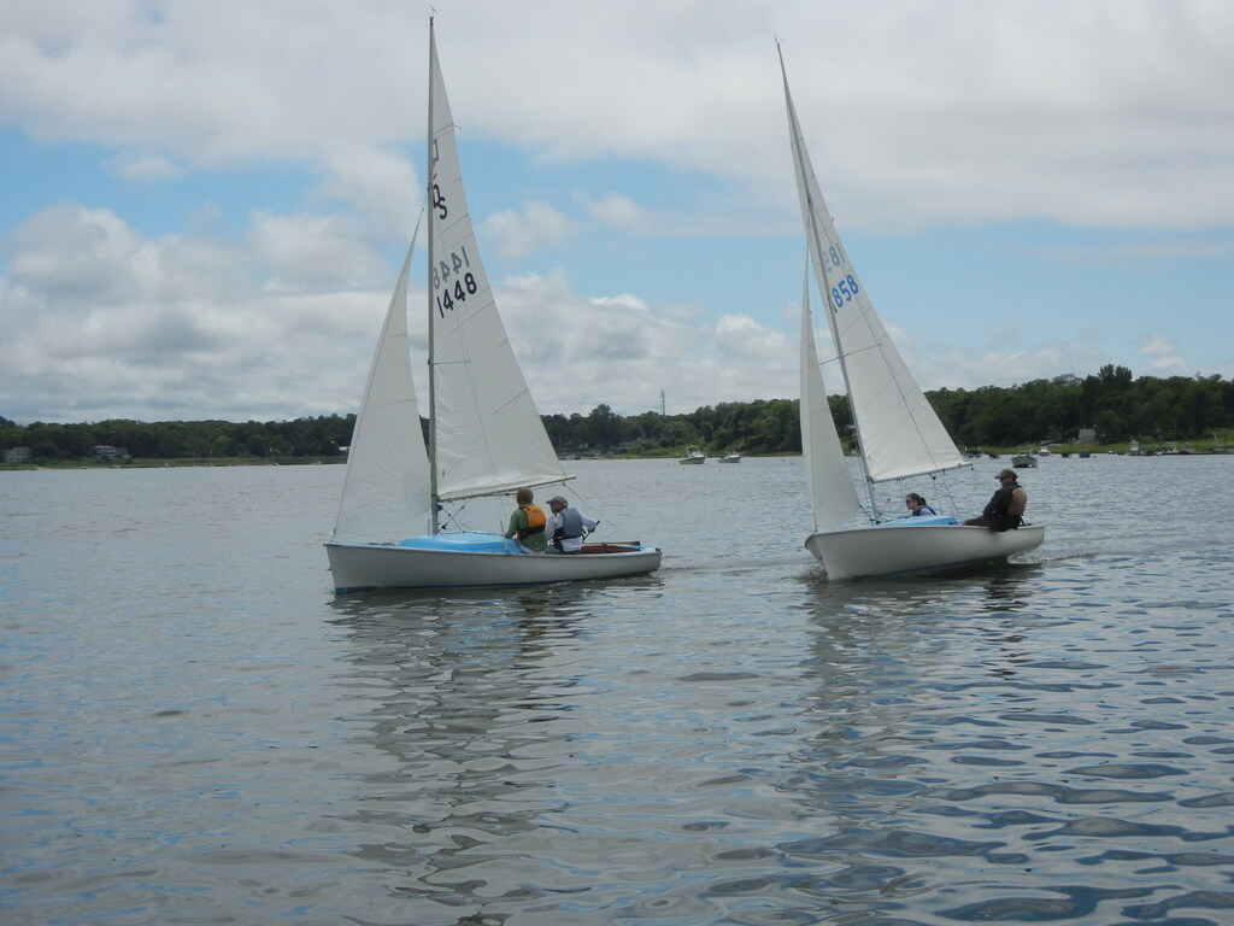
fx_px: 2103
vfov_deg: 24.8
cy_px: 463
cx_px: 617
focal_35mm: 59
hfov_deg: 32.7
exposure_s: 1/701
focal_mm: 10.6
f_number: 8
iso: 160
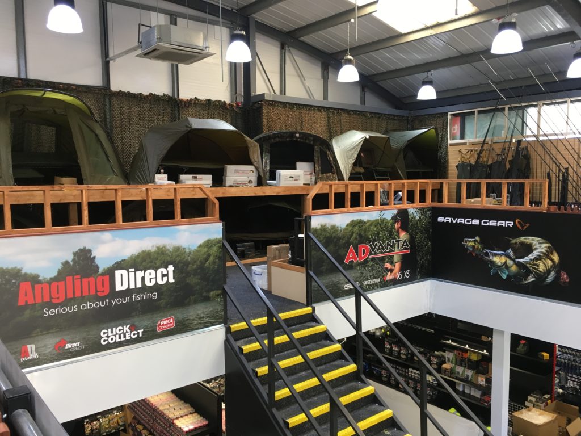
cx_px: 290
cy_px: 218
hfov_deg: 61.7
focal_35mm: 29
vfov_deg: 48.2
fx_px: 487
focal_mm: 4.15
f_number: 2.2
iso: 50
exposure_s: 1/33
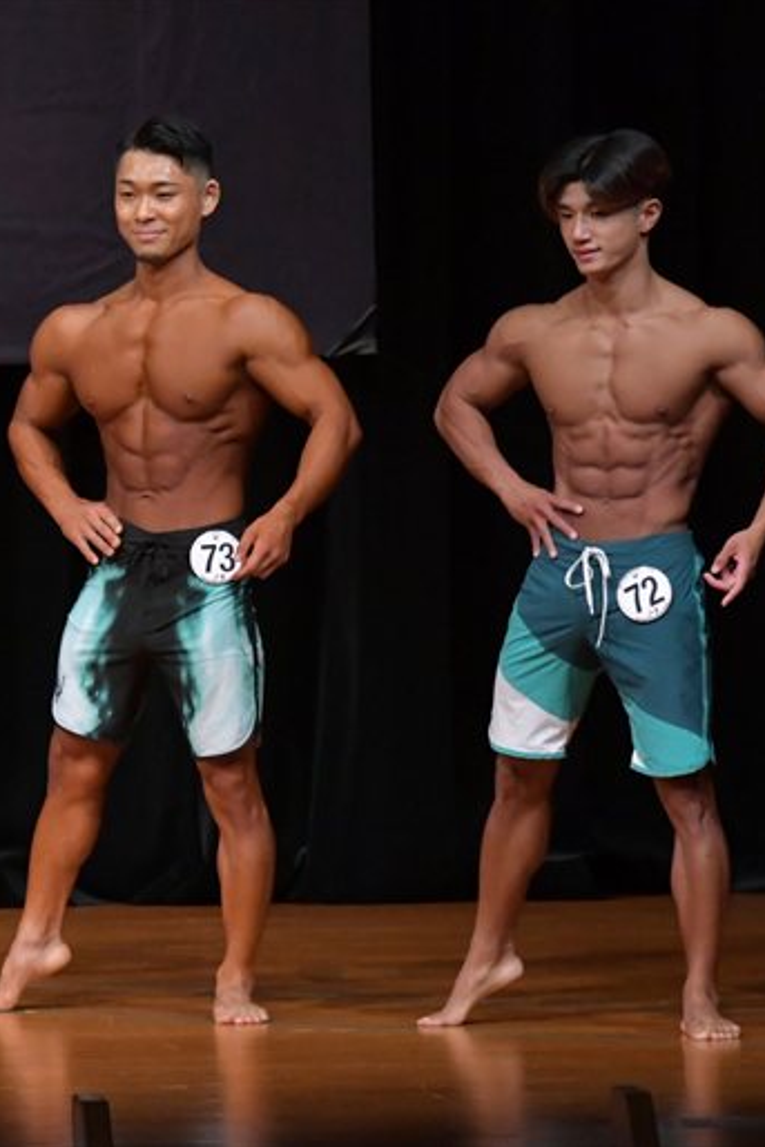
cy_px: 574
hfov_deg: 3.4
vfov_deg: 5.1
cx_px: 70
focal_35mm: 407
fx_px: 12963
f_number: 5.6
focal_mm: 180
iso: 5000
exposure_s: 1/400
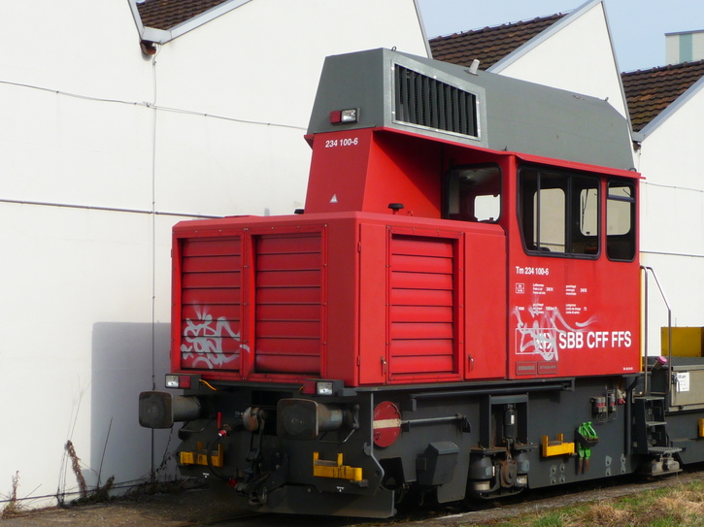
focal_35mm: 69
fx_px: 1403
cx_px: 421
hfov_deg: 28.1
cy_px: 289
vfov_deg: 21.3
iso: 100
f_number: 4.2
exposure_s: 1/800
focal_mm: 8.5
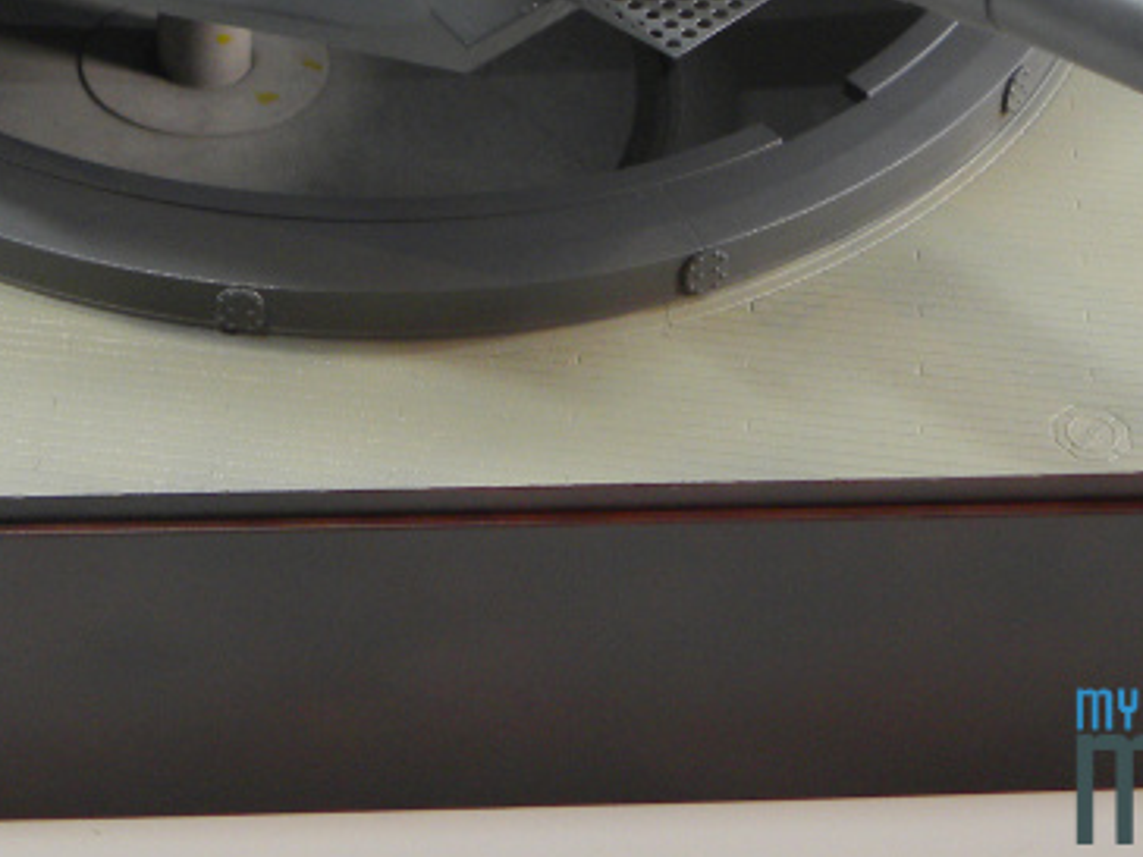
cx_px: 254
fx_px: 3434
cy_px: -336
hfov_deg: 18.7
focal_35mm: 104
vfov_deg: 13.6
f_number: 3.2
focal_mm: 6.6
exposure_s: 1/74
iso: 71
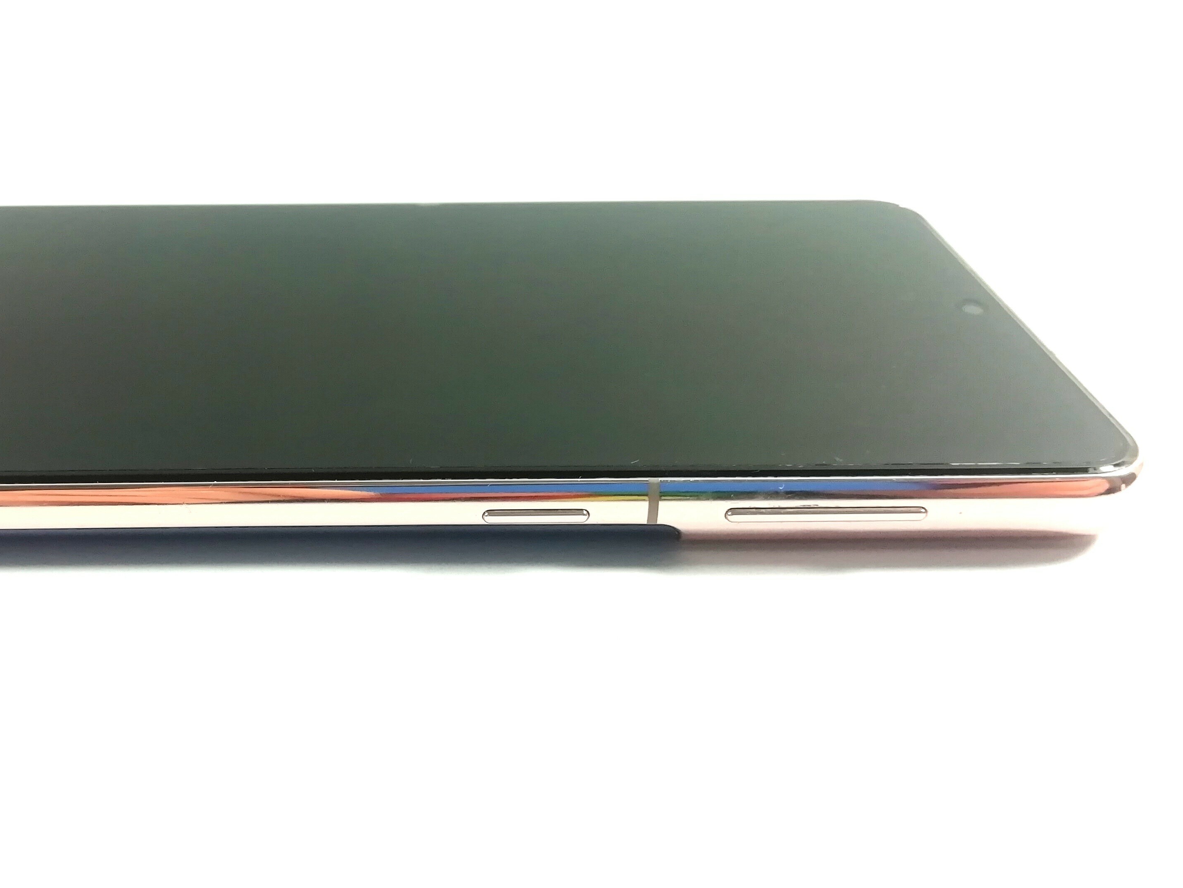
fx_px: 1299
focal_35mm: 38
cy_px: 364
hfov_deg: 47.8
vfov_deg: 37.6
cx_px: 357
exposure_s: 1/101
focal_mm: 3.46
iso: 50
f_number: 2.2
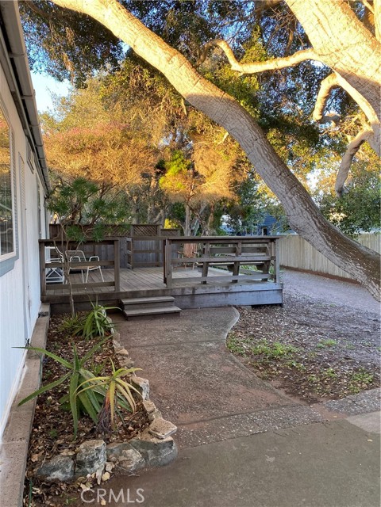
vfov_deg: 67.3
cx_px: 190
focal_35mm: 26
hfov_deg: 53.1
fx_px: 382
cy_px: 254
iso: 80
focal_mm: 4.25
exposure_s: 1/122
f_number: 1.8
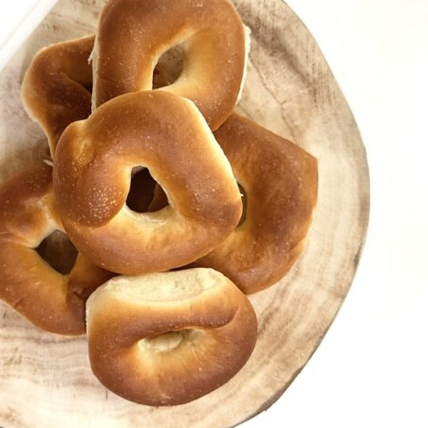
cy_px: 197
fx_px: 490
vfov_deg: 47.2
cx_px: 122
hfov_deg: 46.0
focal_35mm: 35
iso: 160
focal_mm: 6.86
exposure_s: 1/120
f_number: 1.78
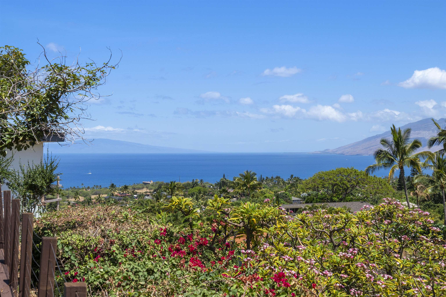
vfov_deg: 26.0
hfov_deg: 38.2
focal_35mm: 52
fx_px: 644
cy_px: 148
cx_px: 223
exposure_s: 1/500
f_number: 8
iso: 100
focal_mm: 35
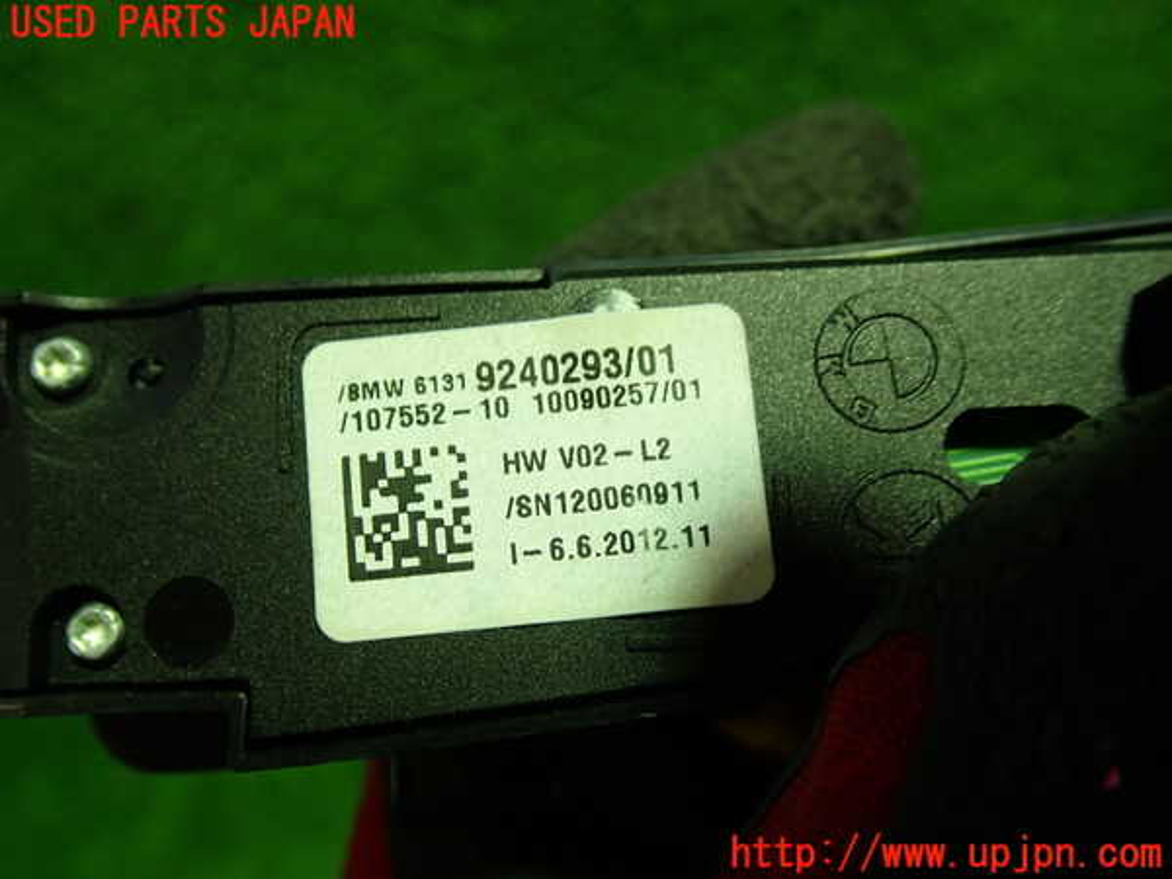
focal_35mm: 32
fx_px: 1083
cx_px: 586
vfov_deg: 44.2
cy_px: 440
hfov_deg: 56.8
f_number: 2.4
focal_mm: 5.79
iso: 200
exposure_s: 1/40
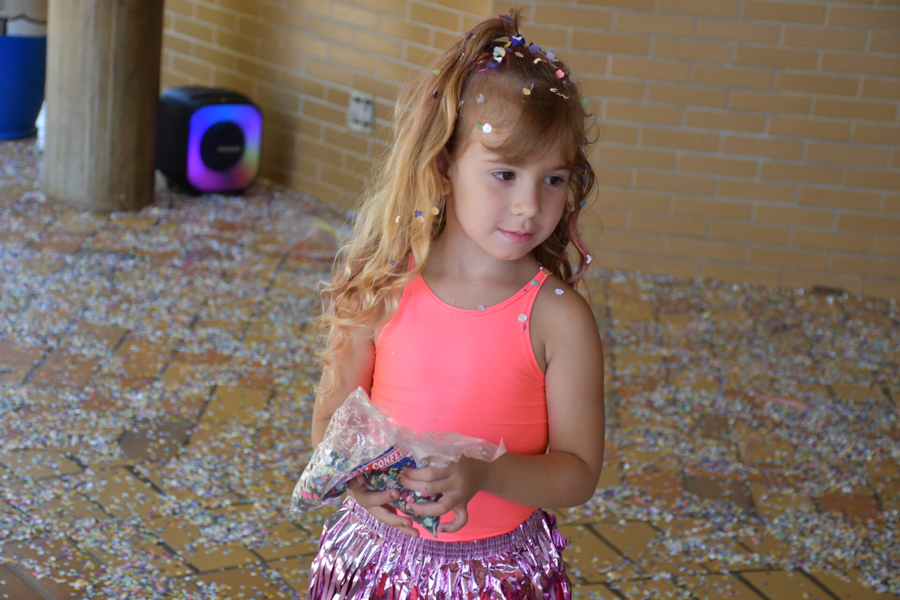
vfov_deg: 16.3
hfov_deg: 24.2
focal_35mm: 84
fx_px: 2100
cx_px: 450
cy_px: 300
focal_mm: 56
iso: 800
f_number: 4.8
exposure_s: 1/400
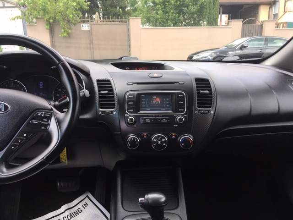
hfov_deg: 61.7
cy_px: 110
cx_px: 146
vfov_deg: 48.2
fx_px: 245
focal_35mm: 29
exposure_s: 1/120
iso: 25
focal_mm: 4.15
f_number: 2.2
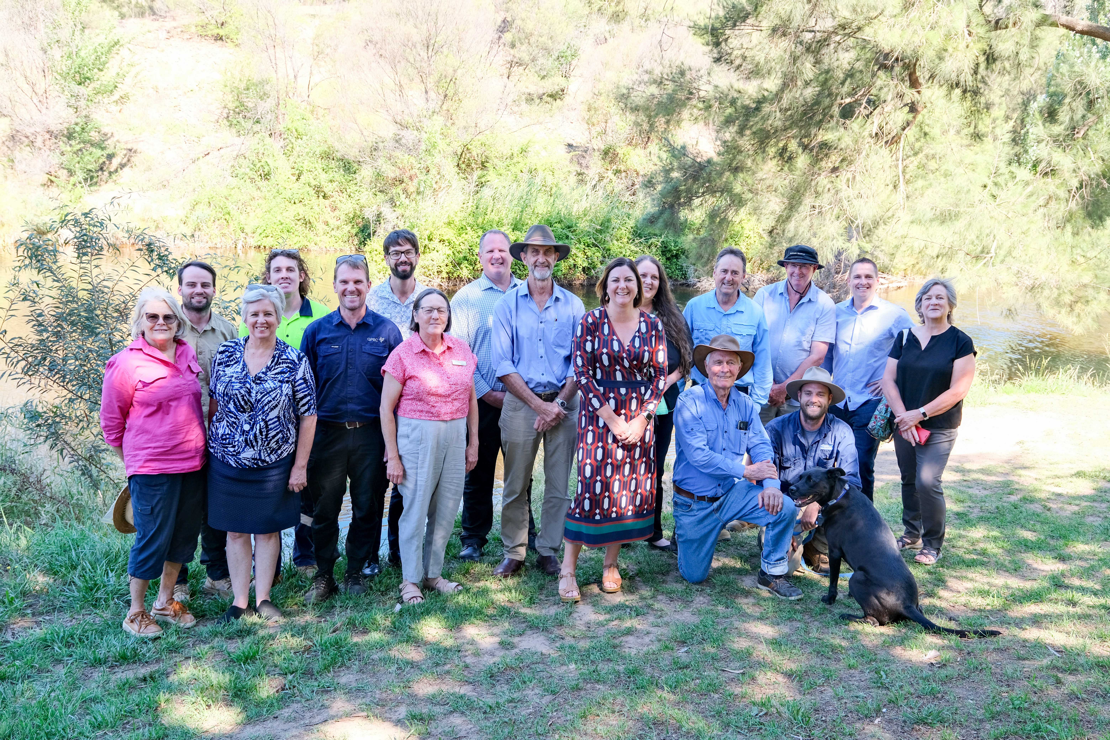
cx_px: 555
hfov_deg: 57.2
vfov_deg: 40.0
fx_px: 1017
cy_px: 370
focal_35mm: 33
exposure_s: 1/90
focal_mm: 21.9
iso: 320
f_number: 5
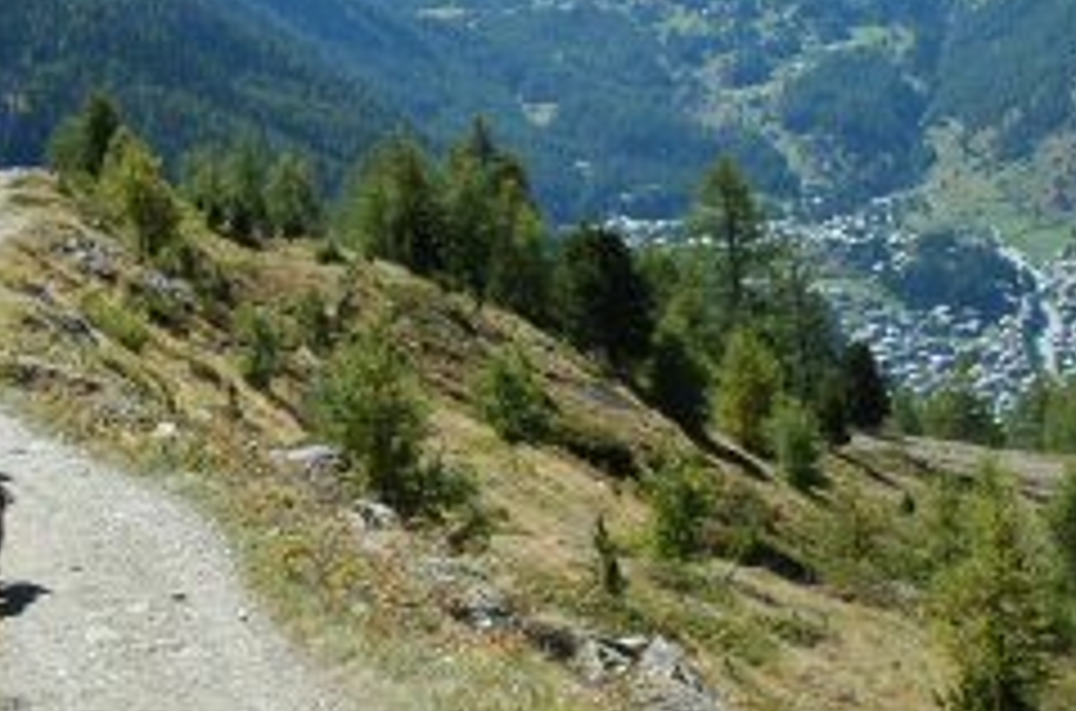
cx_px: 675
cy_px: 212
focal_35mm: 88
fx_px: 2623
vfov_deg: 15.4
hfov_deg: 23.1
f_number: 10
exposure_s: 1/160
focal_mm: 28
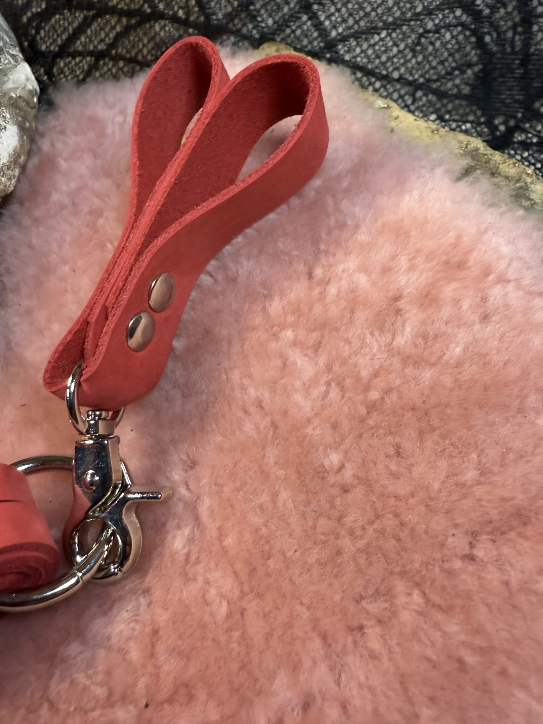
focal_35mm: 25
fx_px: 523
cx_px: 278
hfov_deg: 54.9
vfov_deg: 69.4
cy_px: 365
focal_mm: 2.22
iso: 320
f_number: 2.2
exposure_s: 1/100
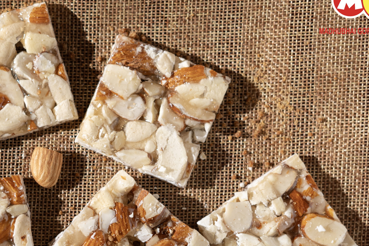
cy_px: 239
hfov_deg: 17.9
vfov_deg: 12.0
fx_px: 1158
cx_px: 49
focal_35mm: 113
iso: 400
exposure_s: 1/160
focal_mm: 50
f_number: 3.5
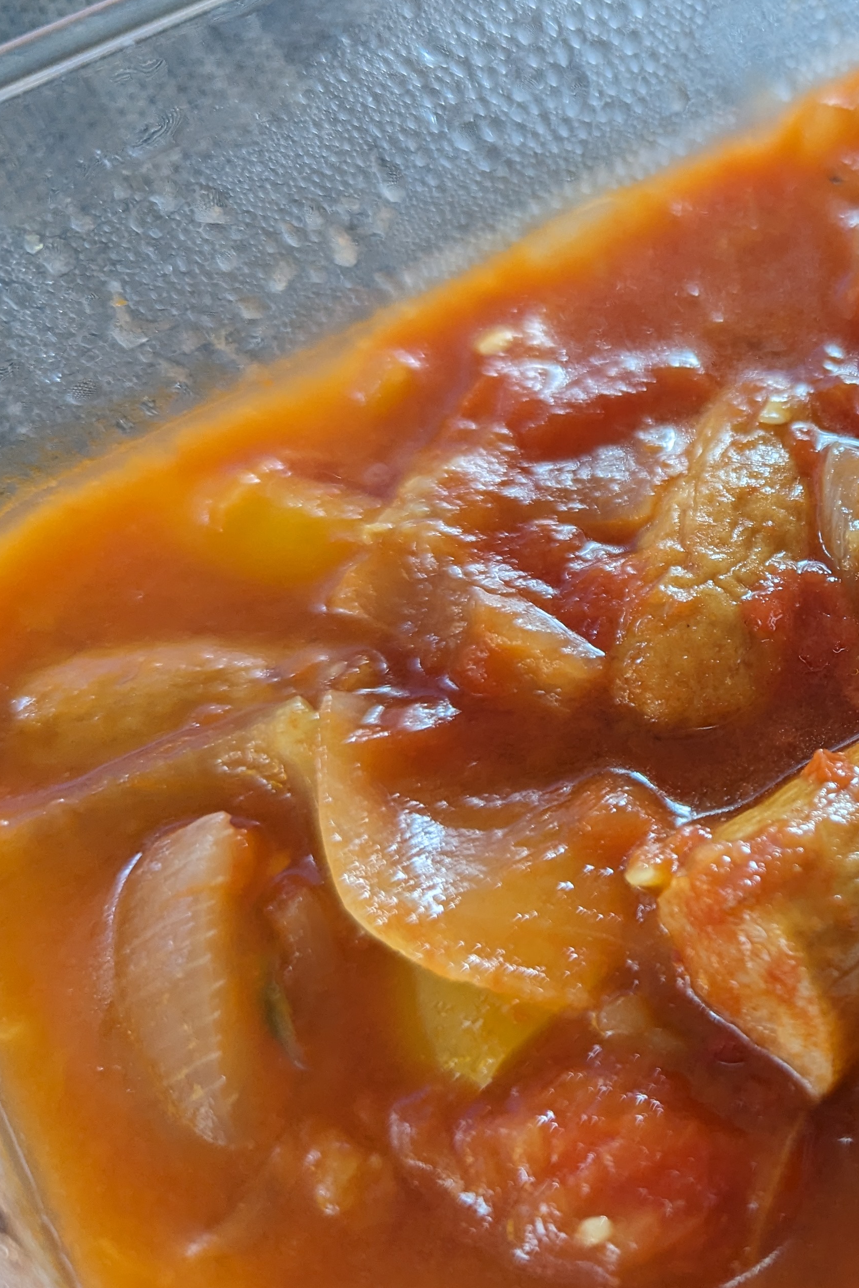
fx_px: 1432
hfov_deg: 30.2
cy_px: 604
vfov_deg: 48.4
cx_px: 931
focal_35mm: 40
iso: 195
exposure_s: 1/72.9
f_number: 1.85
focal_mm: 6.81
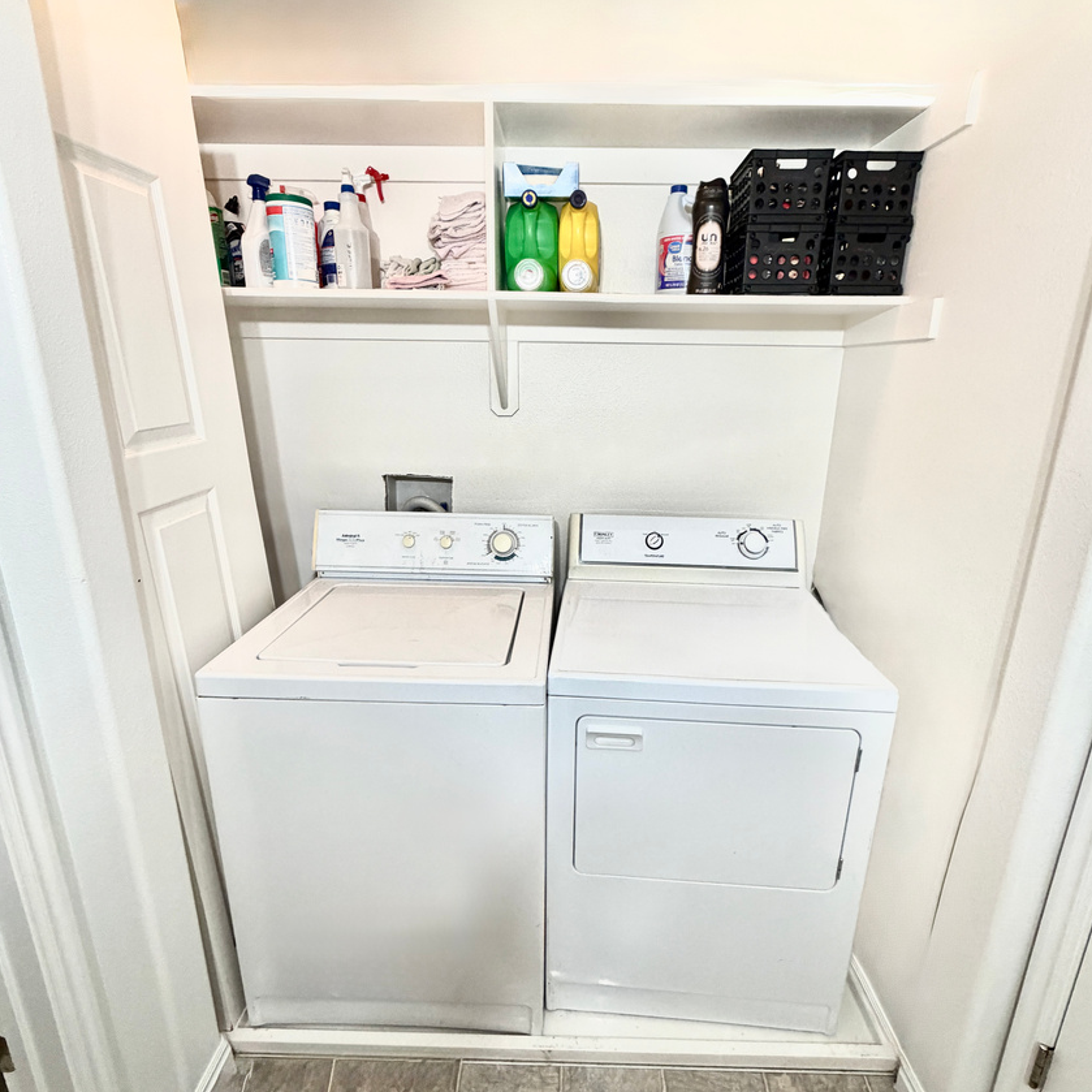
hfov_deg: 84.0
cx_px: 558
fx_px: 607
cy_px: 540
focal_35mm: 17
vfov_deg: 84.0
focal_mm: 2.22
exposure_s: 1/120
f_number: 2.2
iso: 320
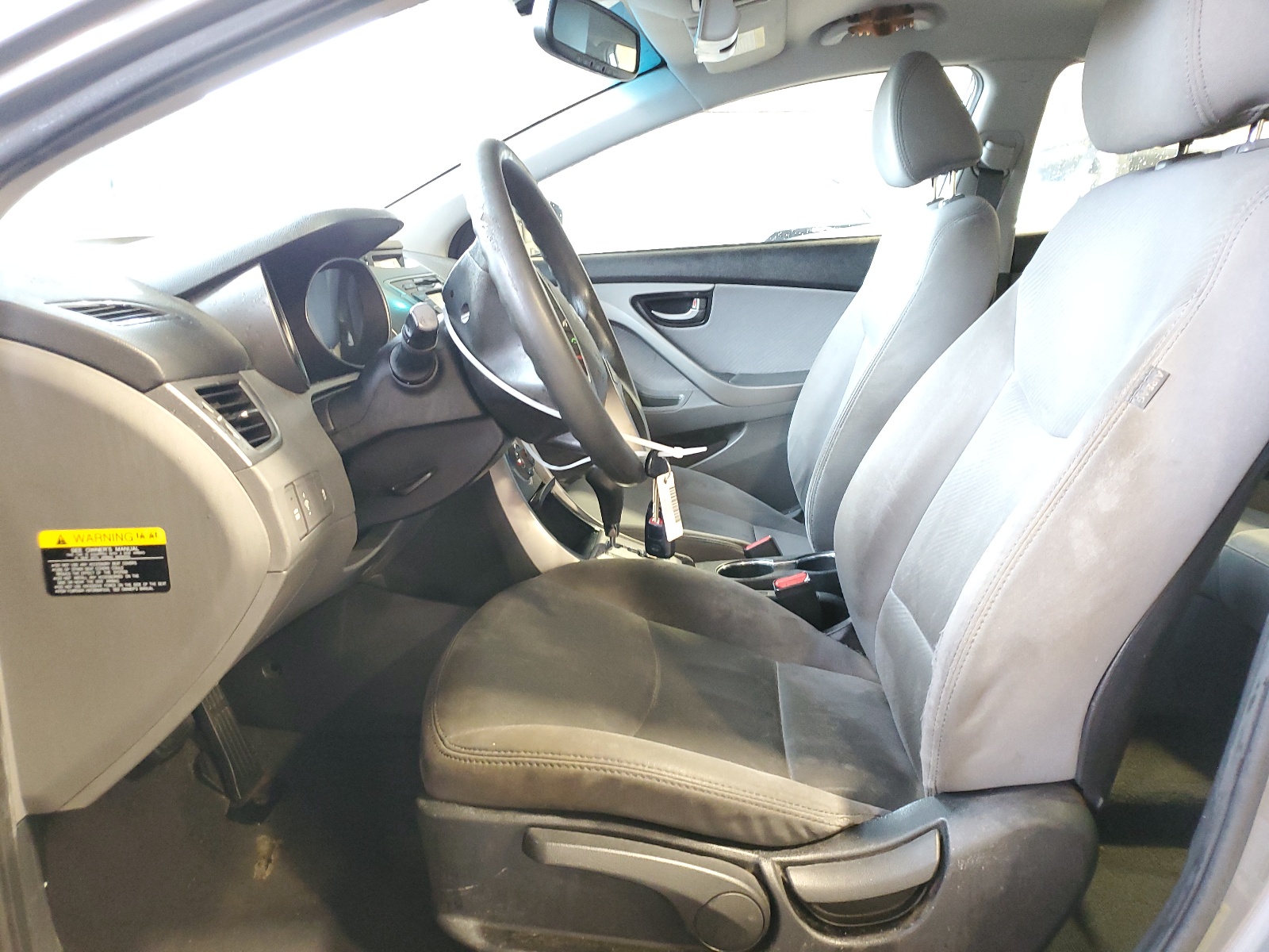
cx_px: 634
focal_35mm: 26
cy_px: 476
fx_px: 953
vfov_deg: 53.1
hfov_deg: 67.3
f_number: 1.5
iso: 289
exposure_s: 1/15
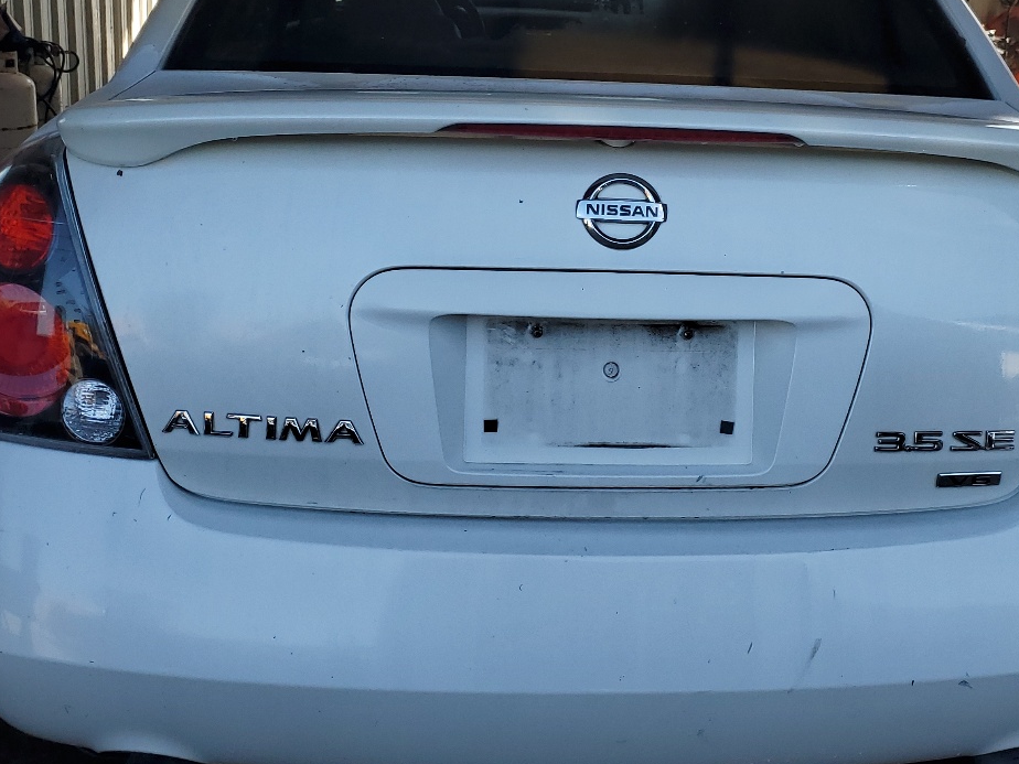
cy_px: 303
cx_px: 609
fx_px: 1325
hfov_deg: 41.9
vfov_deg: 32.1
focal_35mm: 45
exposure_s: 1/1111
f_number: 1.5
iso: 50
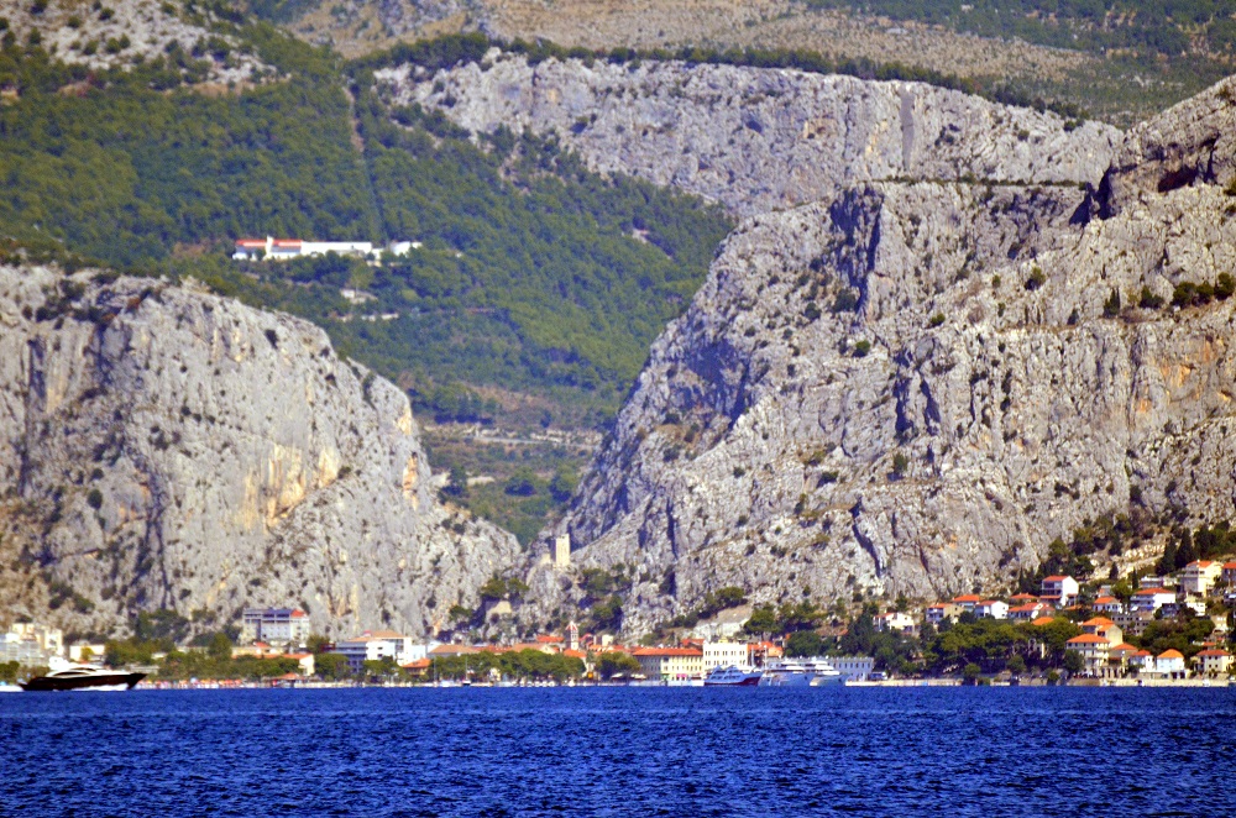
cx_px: 618
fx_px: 15416
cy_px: 409
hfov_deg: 4.6
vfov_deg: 3.0
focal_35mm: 450
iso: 1600
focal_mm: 300
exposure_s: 1/8000
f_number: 5.6
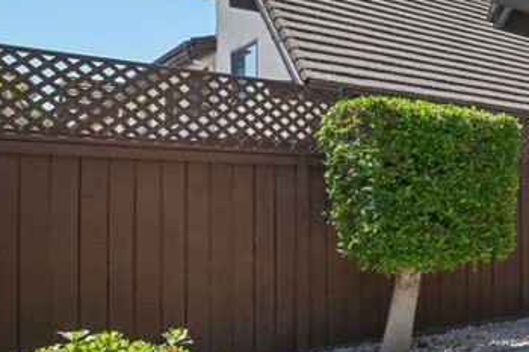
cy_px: 207
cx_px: 759
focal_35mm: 38
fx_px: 558
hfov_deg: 31.3
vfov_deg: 34.9
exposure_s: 1/60
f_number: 22
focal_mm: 13
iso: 250
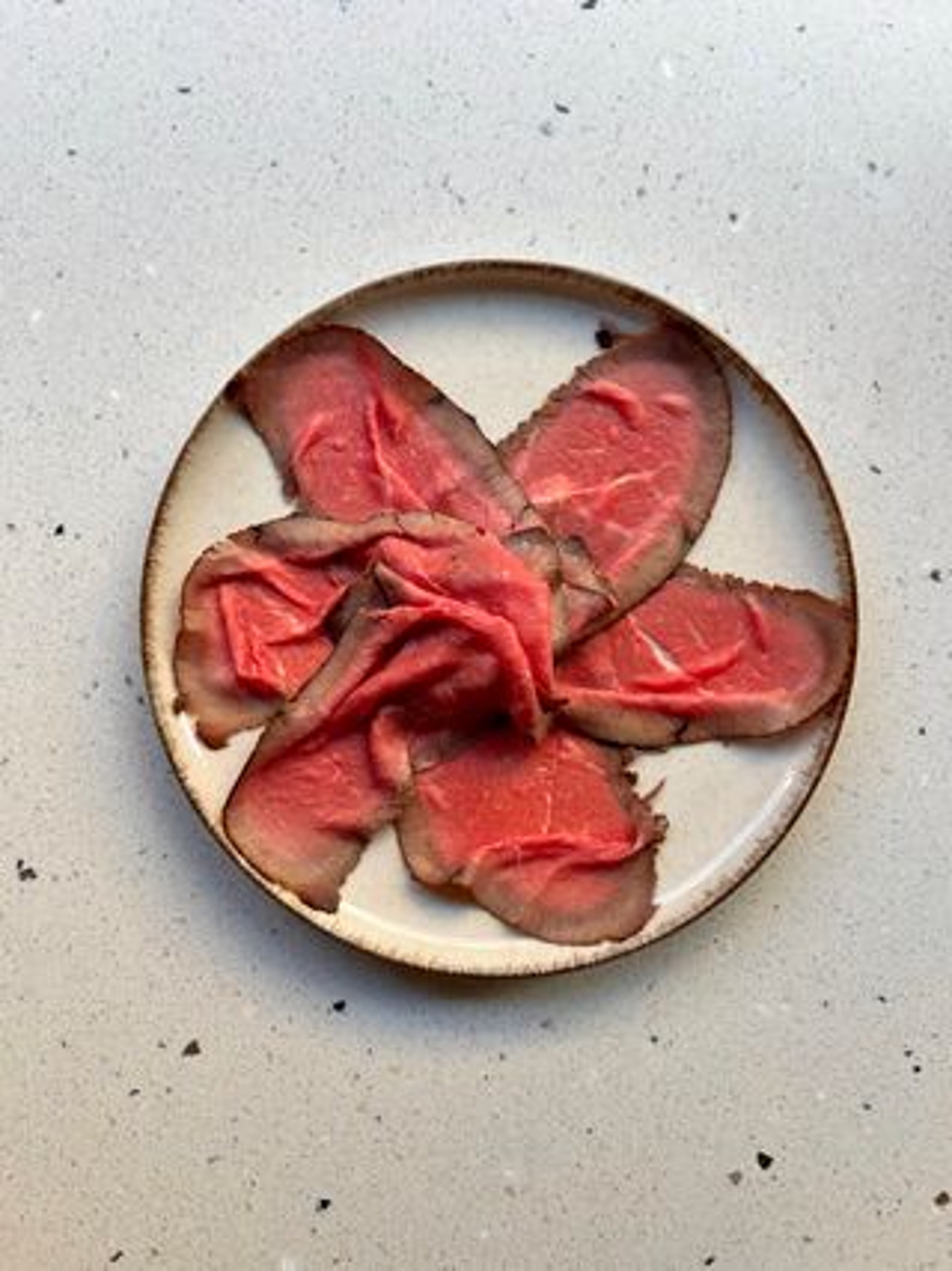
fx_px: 954
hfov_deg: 53.0
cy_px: 636
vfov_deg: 67.3
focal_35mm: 26
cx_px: 476
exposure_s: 1/100
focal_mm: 5.7
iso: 50
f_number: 1.5
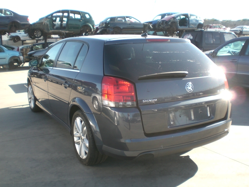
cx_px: 124
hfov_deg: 49.0
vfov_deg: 37.7
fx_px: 273
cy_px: 94
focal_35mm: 38
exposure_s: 1/200
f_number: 3.1
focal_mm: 6.3
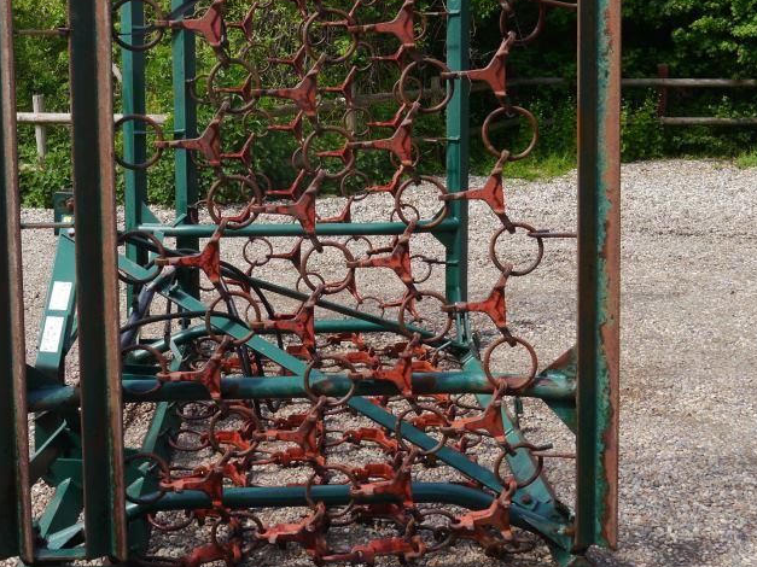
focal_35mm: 49
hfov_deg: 38.8
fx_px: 1071
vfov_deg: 29.5
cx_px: 307
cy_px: 195
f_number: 6.3
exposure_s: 1/250
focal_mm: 15
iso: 160
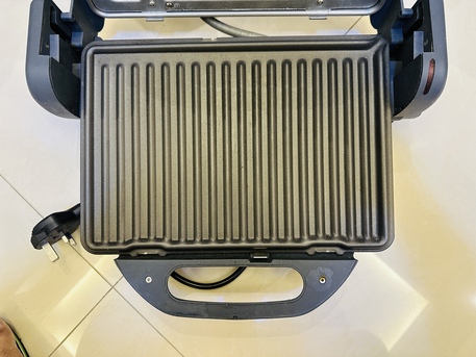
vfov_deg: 56.8
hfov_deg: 71.6
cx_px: 238
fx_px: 330
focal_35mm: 24
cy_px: 178
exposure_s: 1/60
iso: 400
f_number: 1.78
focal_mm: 6.86
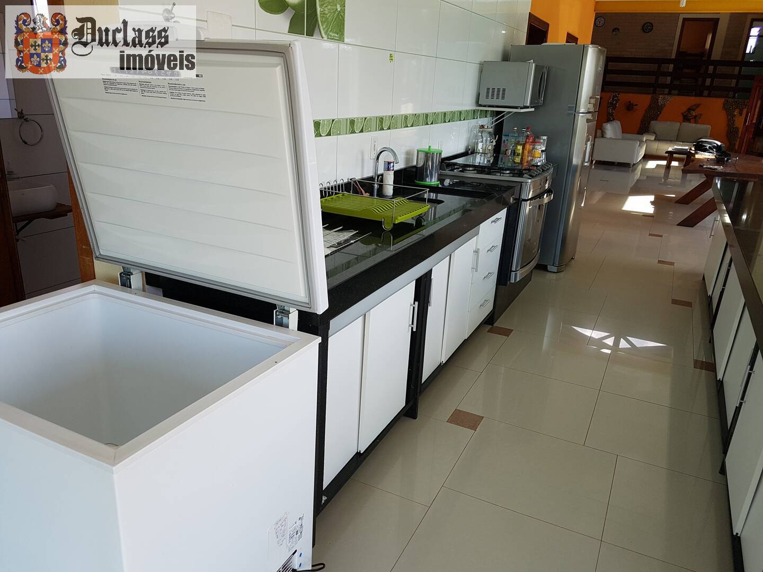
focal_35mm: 26
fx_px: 573
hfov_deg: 67.3
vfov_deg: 53.1
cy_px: 286
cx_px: 382
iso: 50
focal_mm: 4.2
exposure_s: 1/221
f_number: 1.7
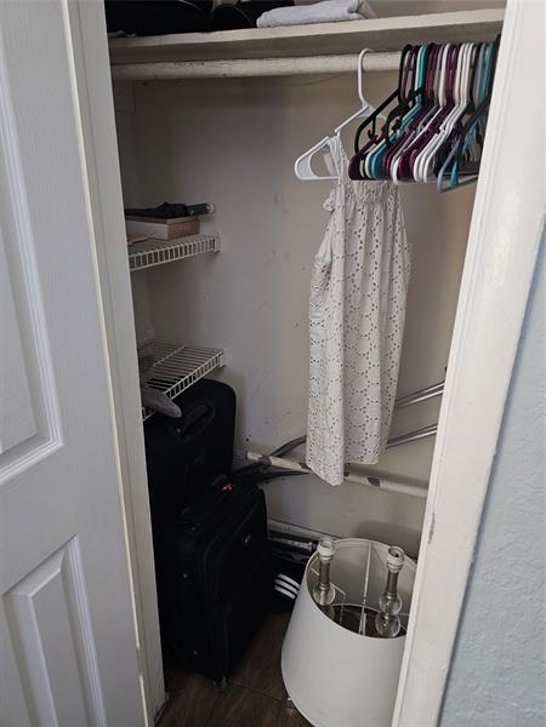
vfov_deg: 73.9
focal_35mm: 23
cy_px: 364
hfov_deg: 58.9
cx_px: 273
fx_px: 484
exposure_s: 1/24
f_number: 1.7
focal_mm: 6.3
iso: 800
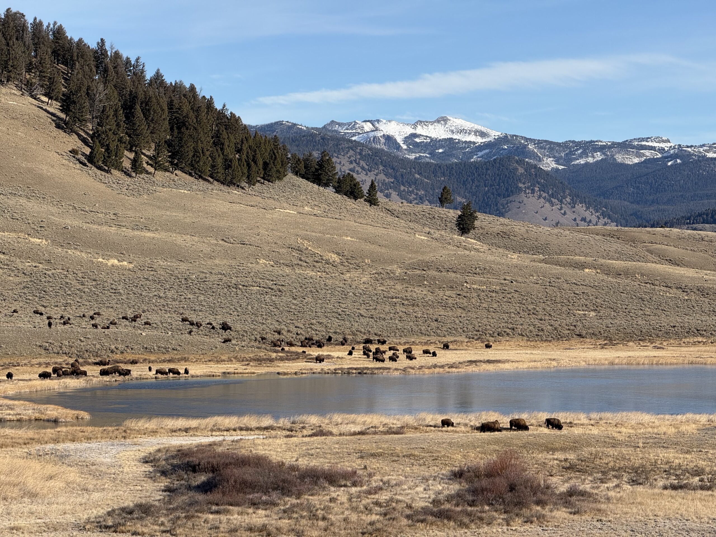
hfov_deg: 16.4
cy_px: 268
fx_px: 2482
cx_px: 358
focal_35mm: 120
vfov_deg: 12.3
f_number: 2.8
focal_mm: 15.66
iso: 50
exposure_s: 1/1342
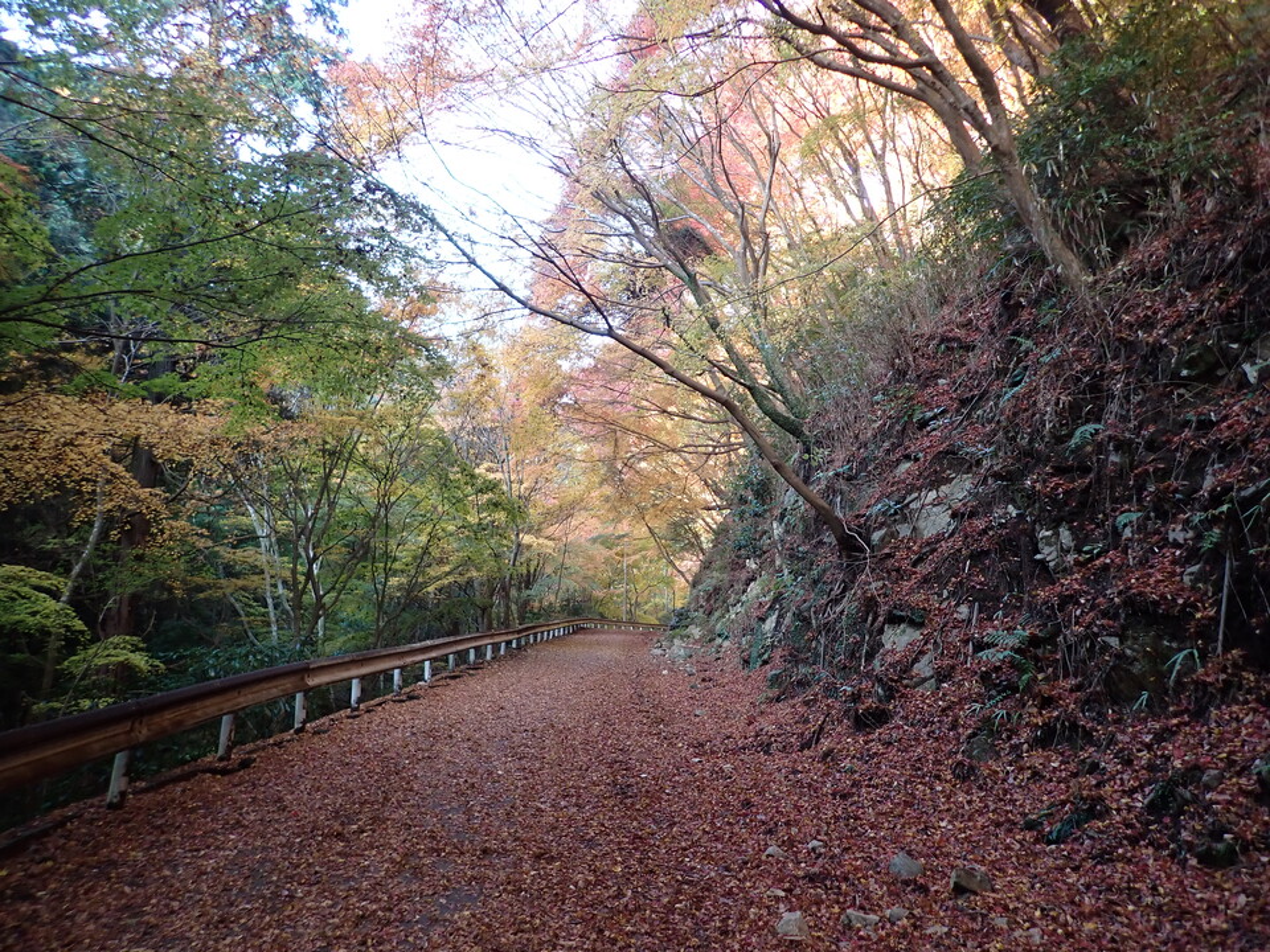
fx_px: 917
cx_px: 635
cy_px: 476
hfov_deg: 69.4
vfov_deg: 54.9
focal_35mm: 25
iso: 200
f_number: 2
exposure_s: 1/60
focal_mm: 4.5
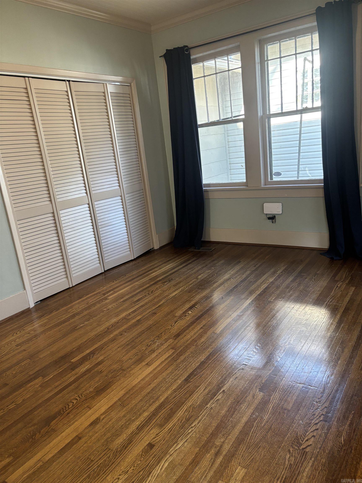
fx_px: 363
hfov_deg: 53.1
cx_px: 181
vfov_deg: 67.3
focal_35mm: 26
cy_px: 242
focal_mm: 5.96
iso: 200
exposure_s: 1/60
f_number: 1.6
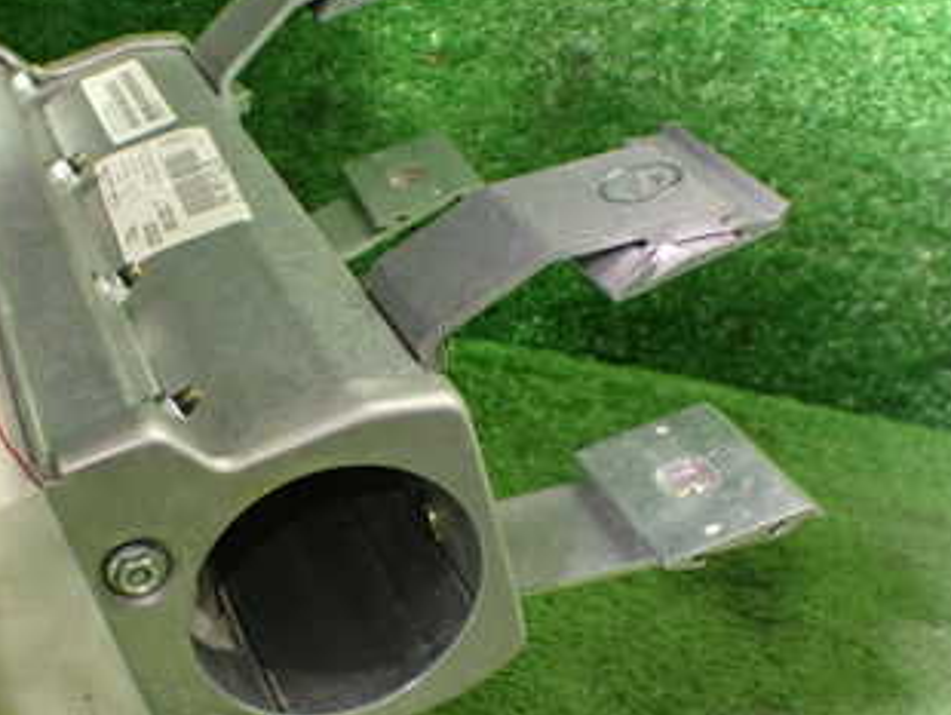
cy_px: 500
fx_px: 1595
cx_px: 301
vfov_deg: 25.1
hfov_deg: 32.9
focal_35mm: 58
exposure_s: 1/125
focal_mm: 5.4
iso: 400
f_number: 2.3
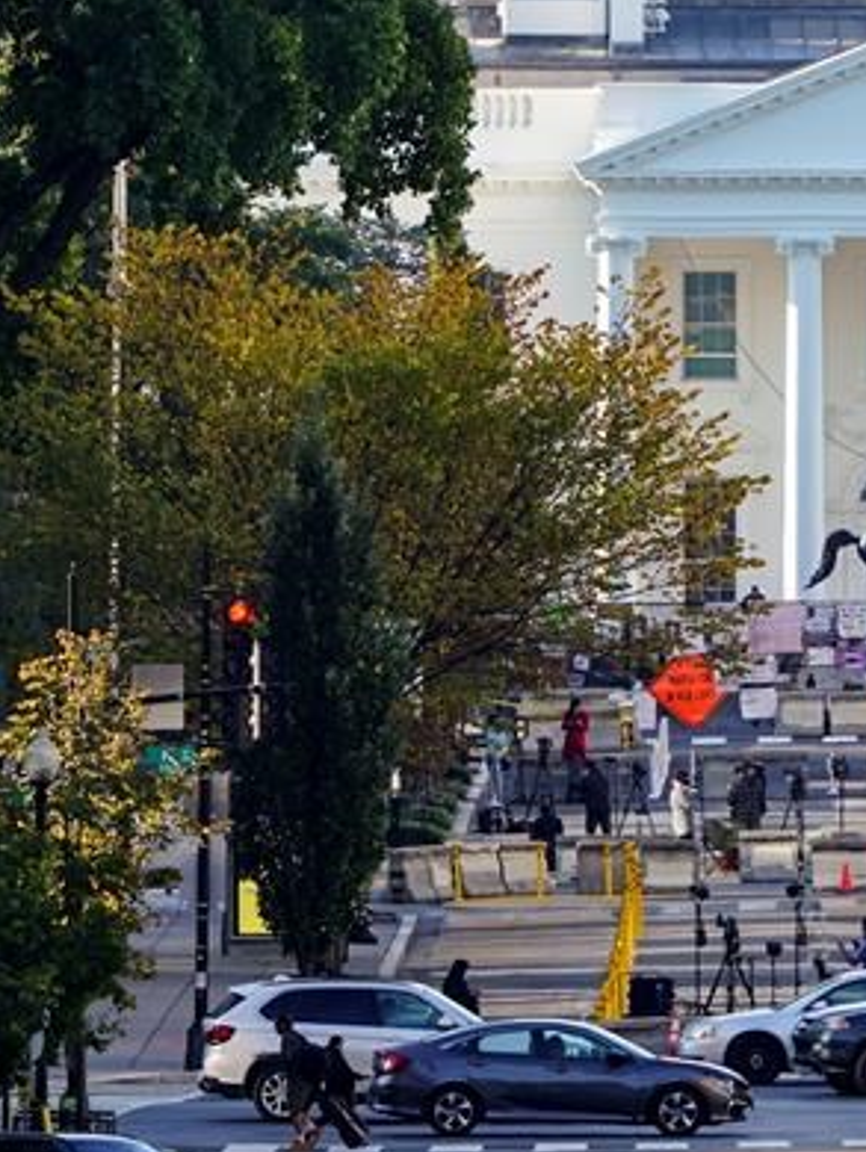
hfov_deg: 1.3
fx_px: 38451
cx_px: 860
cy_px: 536
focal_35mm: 1154
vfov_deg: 1.7
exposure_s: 1/320
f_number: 6.3
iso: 250
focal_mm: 481
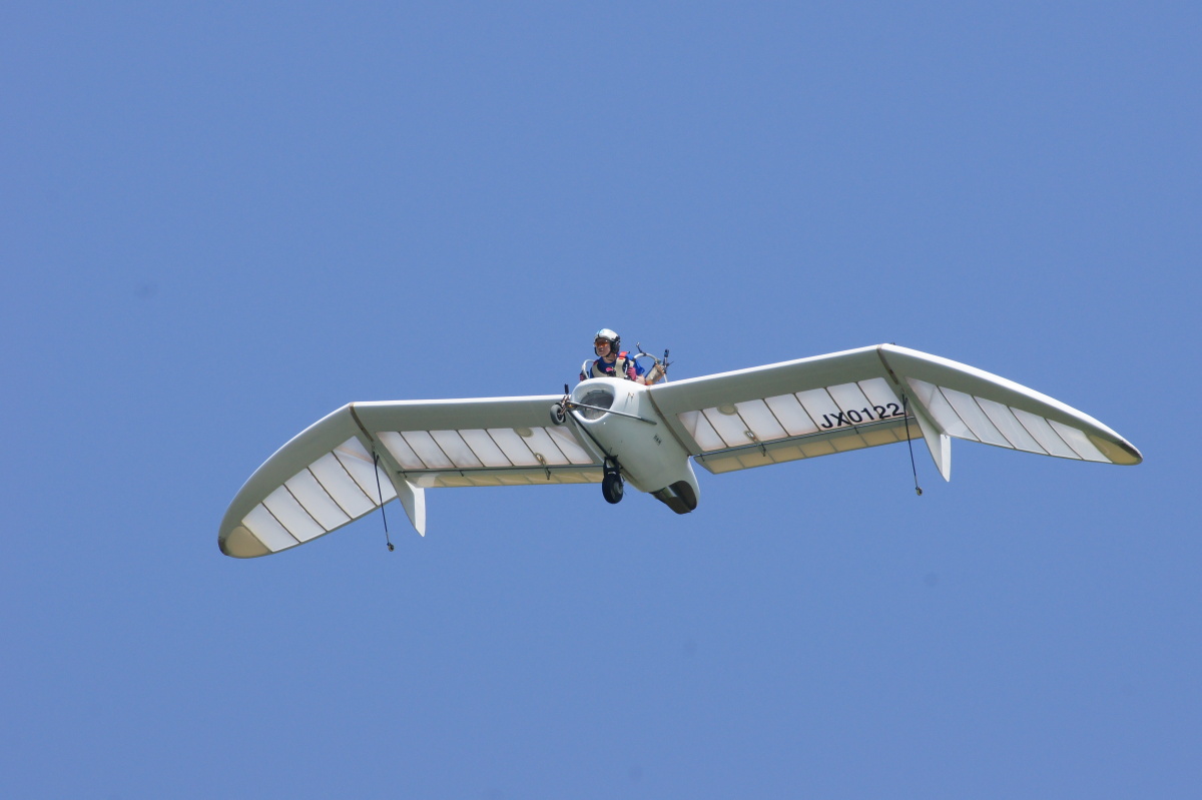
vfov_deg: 3.1
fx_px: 15018
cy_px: 400
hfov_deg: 4.6
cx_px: 601
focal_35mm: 450
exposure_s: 1/640
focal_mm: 300
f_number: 11
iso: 400
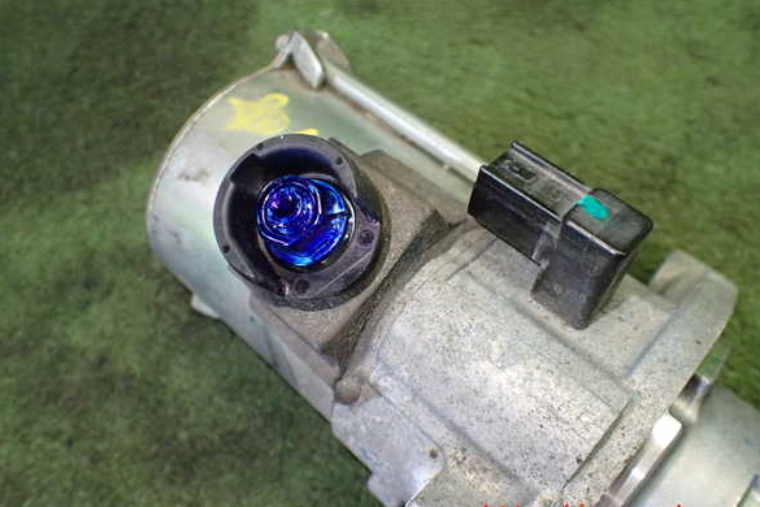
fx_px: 676
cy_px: 242
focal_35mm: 32
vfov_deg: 41.1
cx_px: 387
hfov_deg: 58.7
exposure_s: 1/125
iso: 640
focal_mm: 5.4
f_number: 2.3
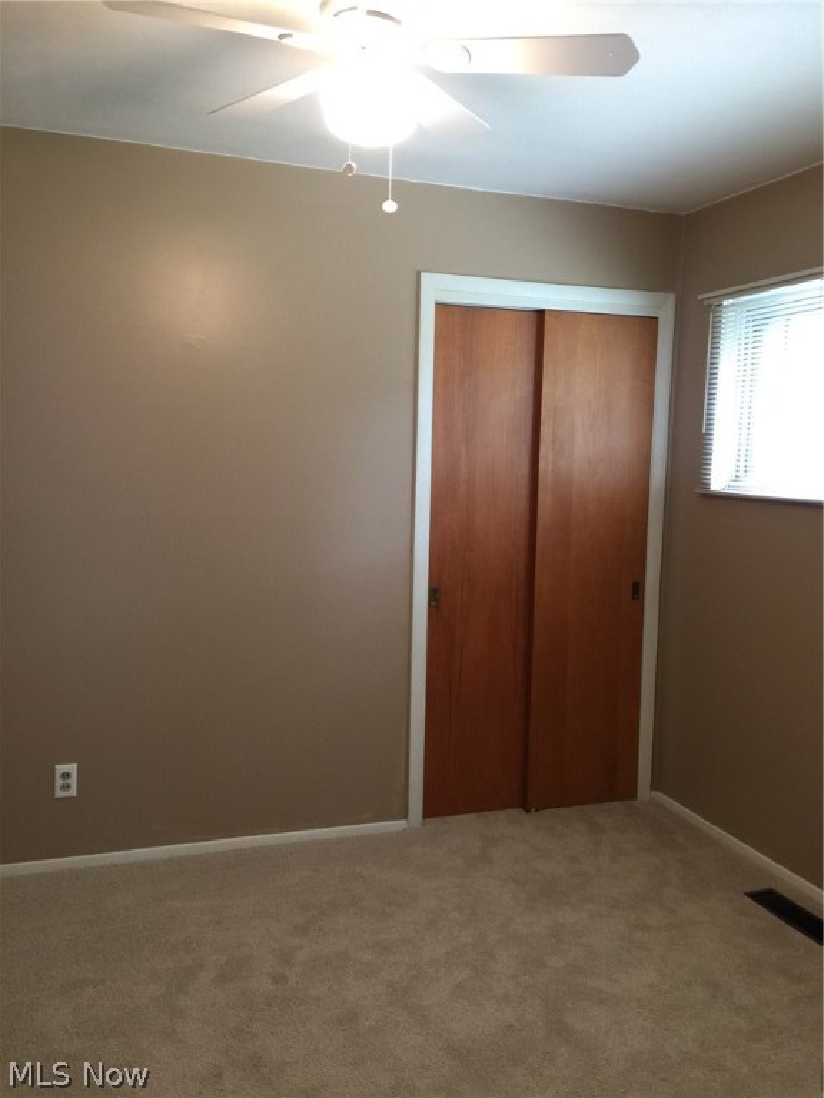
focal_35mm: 29
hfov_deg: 48.2
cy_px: 549
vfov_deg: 61.7
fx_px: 920
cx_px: 412
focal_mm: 4.15
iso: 50
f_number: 2.2
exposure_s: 1/15
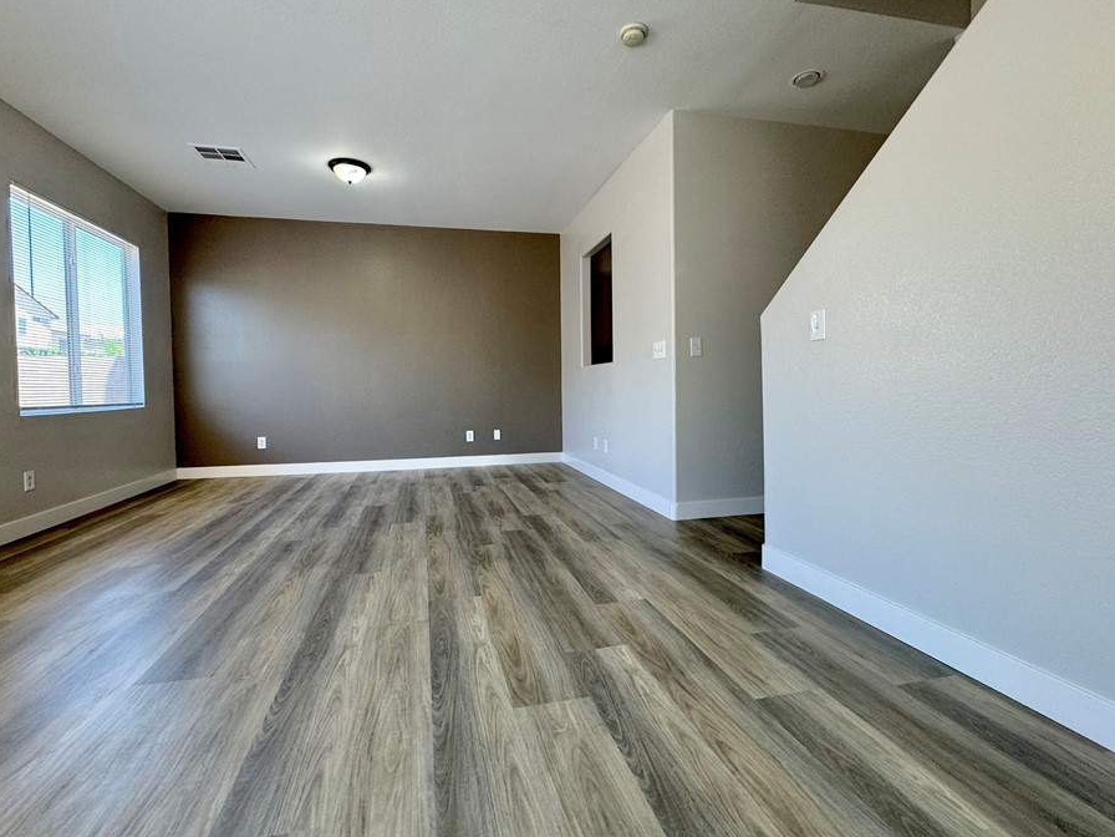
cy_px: 401
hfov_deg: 94.4
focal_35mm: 16
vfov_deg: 78.1
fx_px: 515
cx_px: 533
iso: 125
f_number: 2.2
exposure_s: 1/120
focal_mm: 2.22
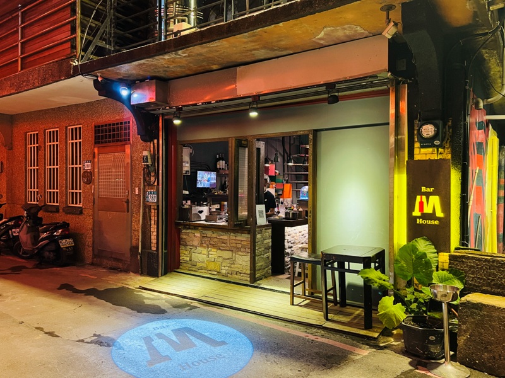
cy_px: 189
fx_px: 379
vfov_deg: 53.1
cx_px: 252
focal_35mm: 26
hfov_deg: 67.3
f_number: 1.5
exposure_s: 1/40
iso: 500
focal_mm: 5.7
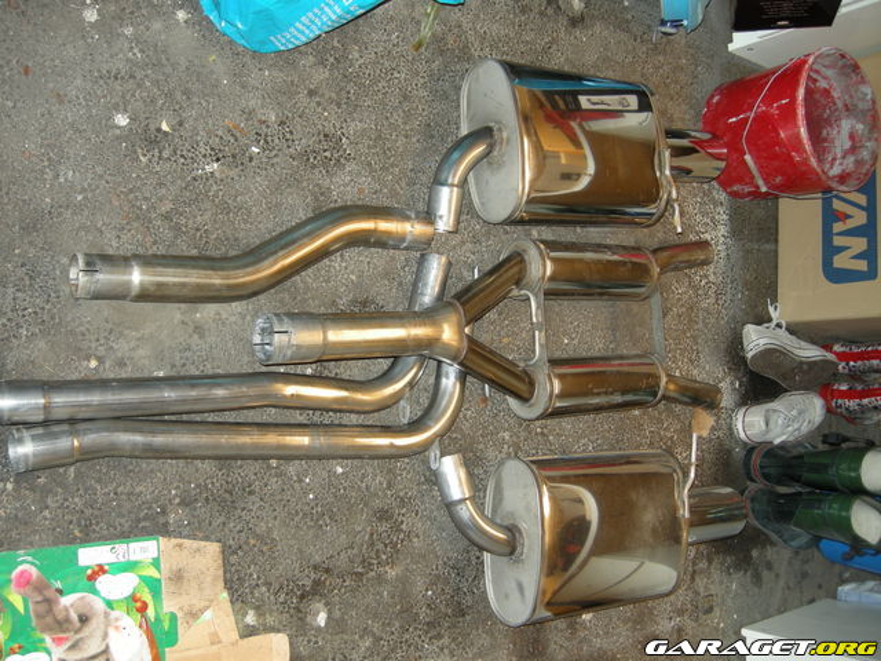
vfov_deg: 40.7
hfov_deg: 52.6
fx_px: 891
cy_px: 330
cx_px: 440
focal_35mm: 35
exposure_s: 1/30
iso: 69
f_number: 2.7
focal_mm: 7.5
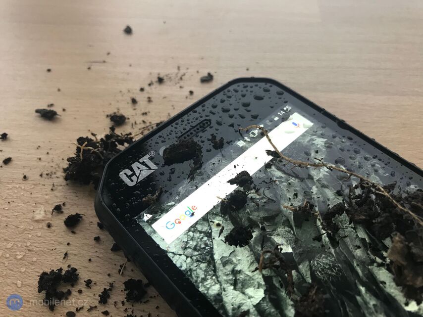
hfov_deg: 63.4
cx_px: 212
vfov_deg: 49.8
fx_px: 342
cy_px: 158
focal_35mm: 28
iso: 40
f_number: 1.8
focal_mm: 3.99
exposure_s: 1/20
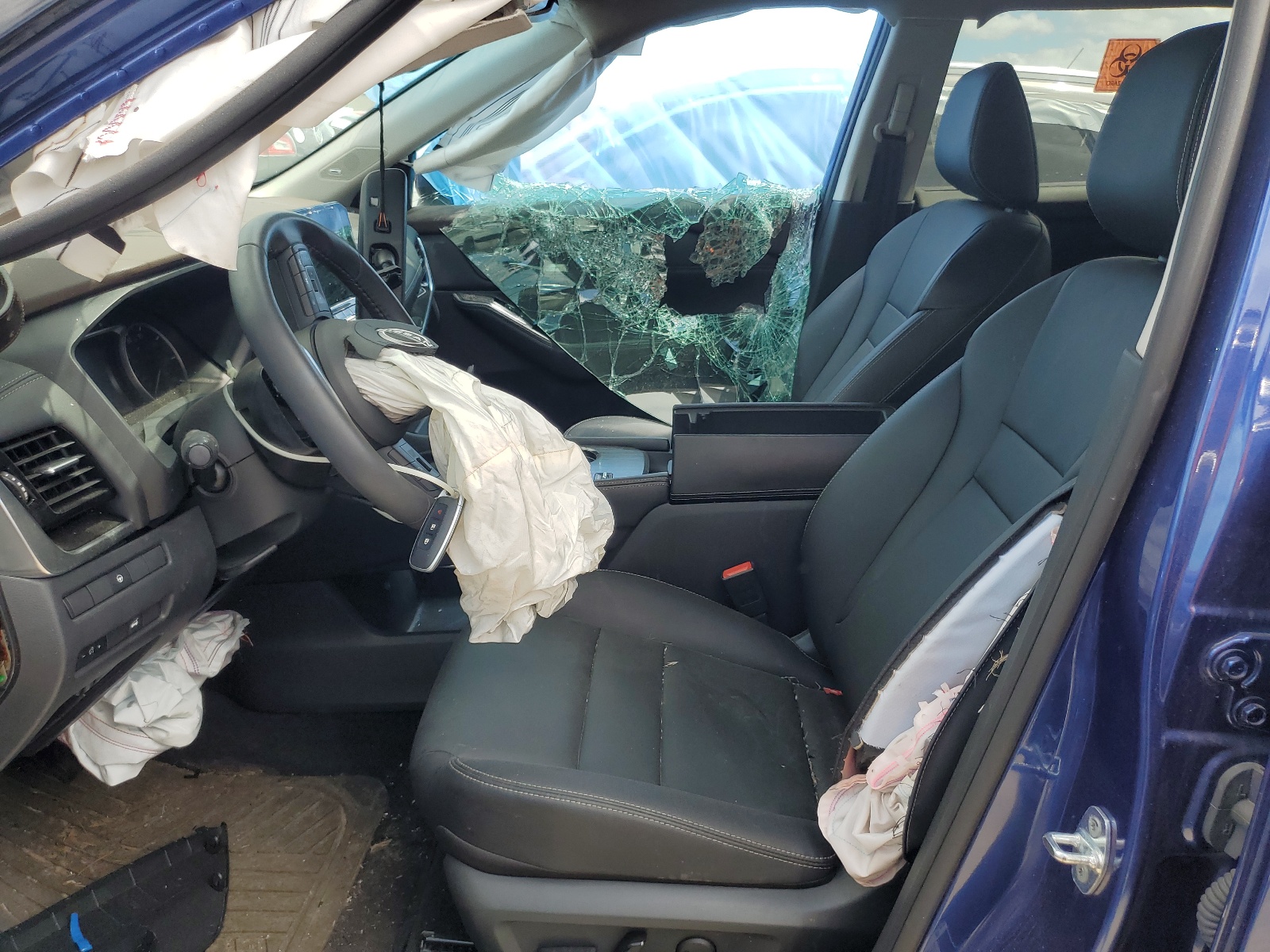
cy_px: 476
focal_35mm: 26
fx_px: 954
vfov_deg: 53.1
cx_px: 635
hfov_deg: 67.3
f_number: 1.5
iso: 50
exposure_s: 1/769
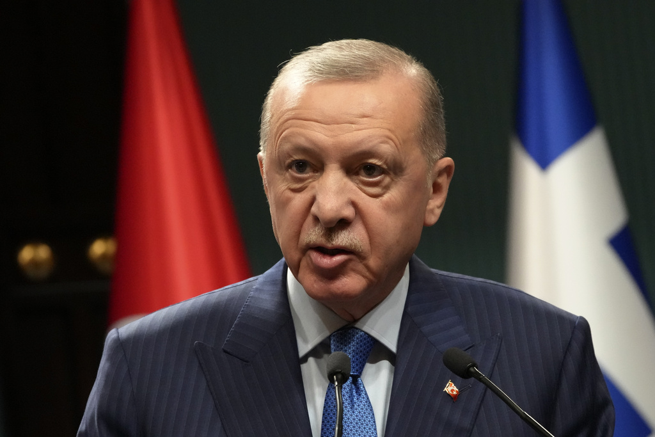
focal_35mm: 477
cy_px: 218
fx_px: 8679
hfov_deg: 4.3
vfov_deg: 2.9
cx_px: 328
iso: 10000
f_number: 5.6
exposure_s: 1/500
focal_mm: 318
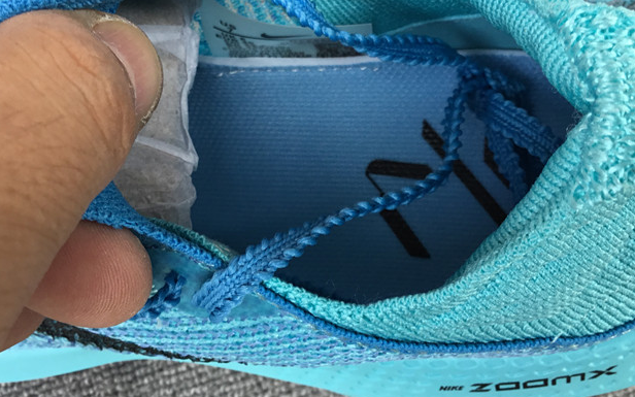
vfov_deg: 26.8
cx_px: 322
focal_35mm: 48
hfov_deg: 41.8
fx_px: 831
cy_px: 149
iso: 40
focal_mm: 3.3
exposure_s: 1/100
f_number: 2.4
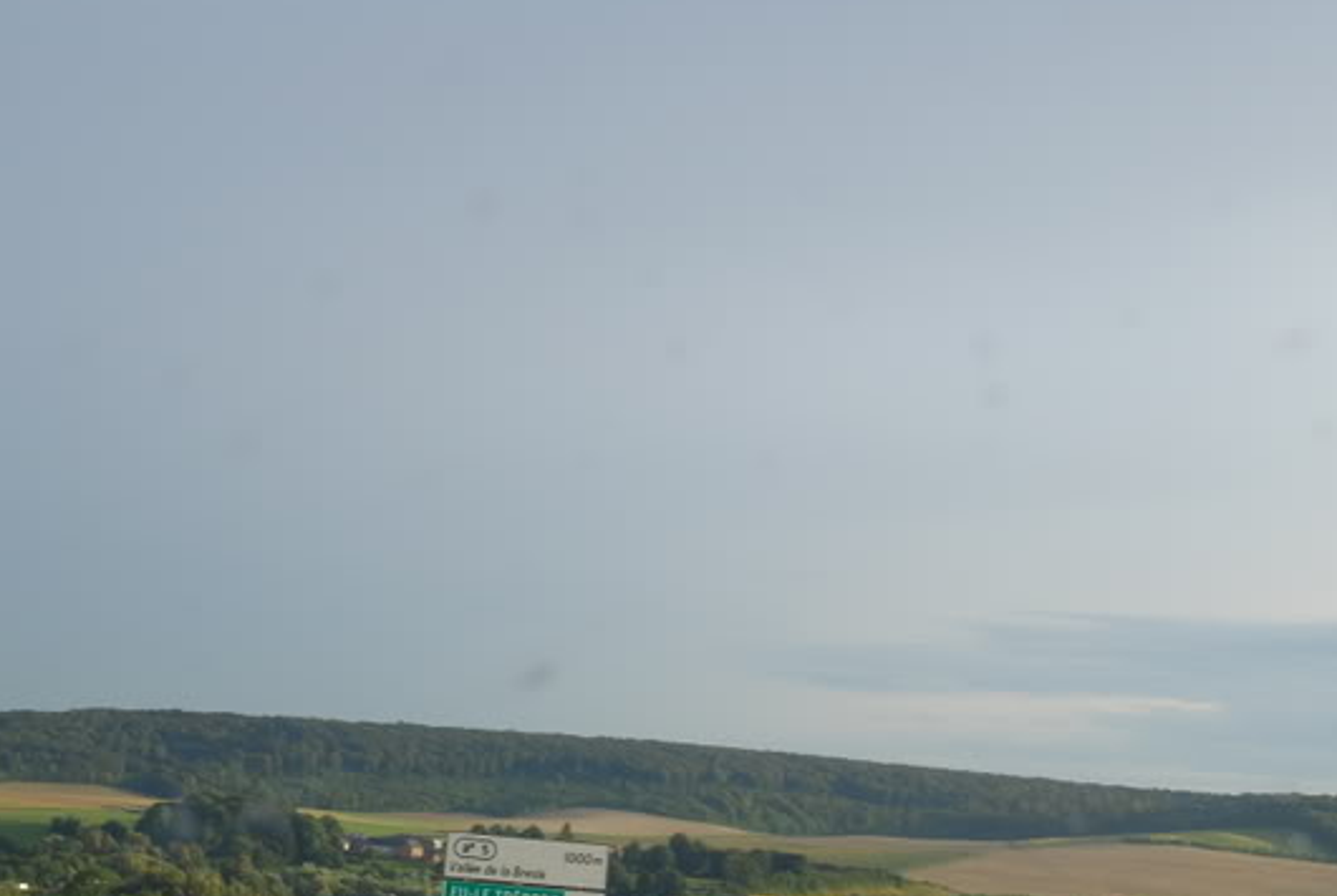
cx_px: 545
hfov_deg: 26.2
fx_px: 2864
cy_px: 641
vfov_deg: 17.7
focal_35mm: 77
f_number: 7.1
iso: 100
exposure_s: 1/60
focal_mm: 34
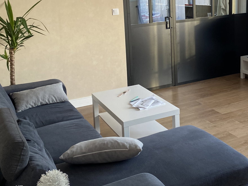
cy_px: 54
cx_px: 162
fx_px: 337
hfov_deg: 40.0
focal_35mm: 47
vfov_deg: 30.5
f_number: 1.8
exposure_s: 1/60
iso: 160
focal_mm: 4.25
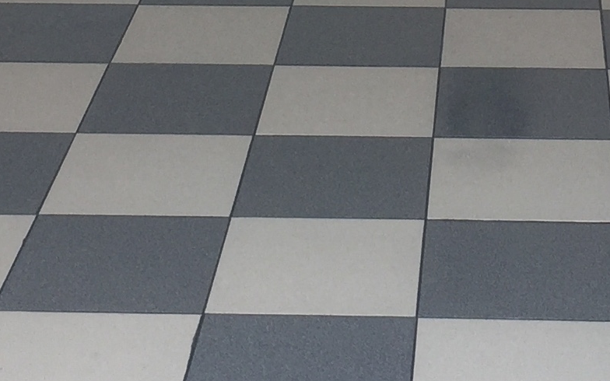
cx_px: 395
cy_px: -273
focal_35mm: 128
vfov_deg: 9.8
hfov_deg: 16.3
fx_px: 2128
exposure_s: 1/100
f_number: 2.2
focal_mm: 4.15
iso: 32
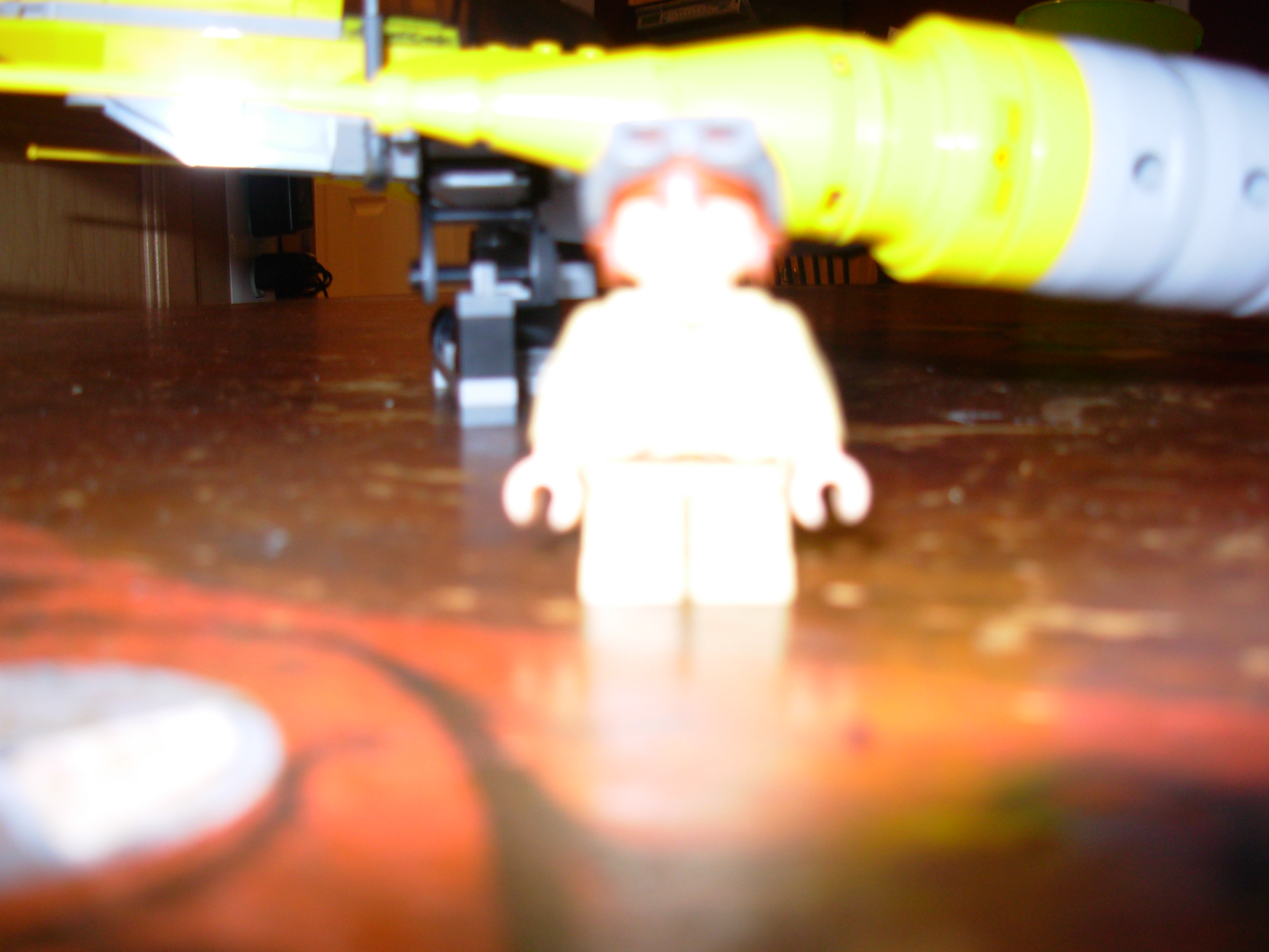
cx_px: 634
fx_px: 1393
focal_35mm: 38
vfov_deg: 37.7
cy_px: 476
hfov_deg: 49.0
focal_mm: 6.3
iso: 50
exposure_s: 1/32
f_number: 2.9
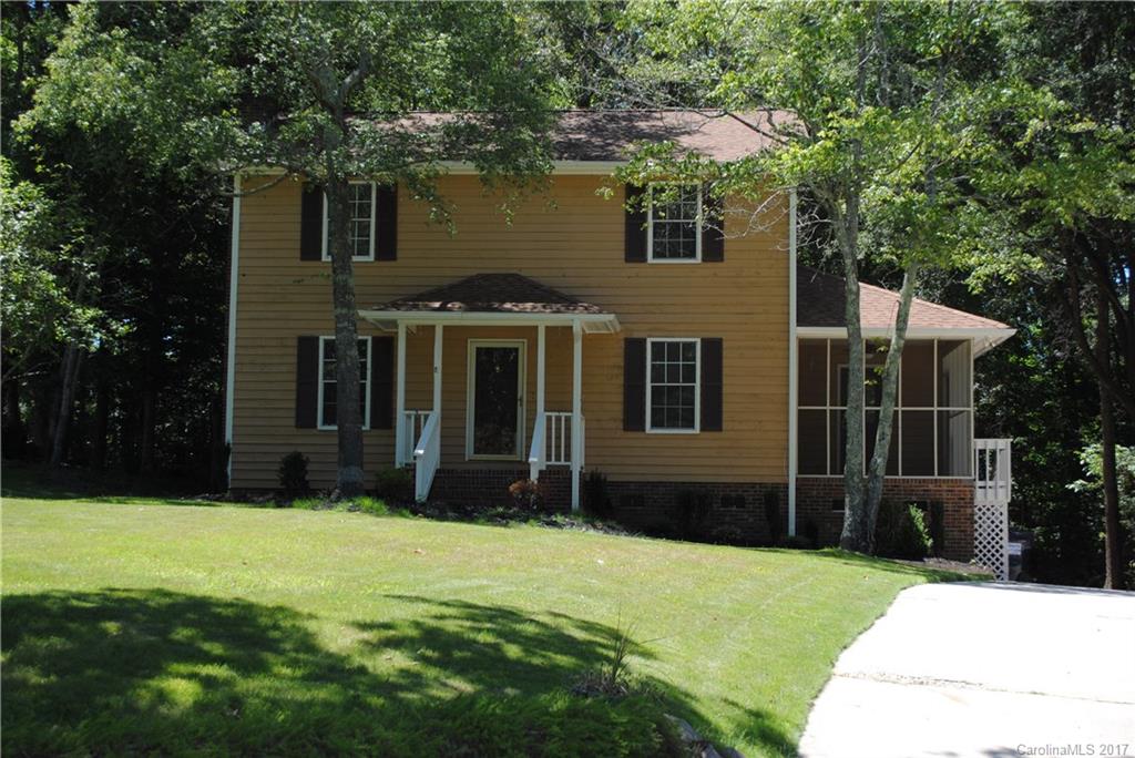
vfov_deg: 25.8
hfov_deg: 37.8
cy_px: 379
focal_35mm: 52
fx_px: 1656
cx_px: 568
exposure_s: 1/200
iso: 100
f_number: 5.6
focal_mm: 35
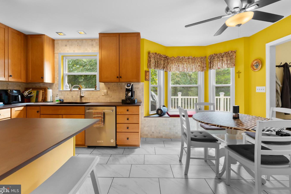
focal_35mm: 15
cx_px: 143
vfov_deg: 77.3
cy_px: 92
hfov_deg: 100.4
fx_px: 121
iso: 250
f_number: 9
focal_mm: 14
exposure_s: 1/4
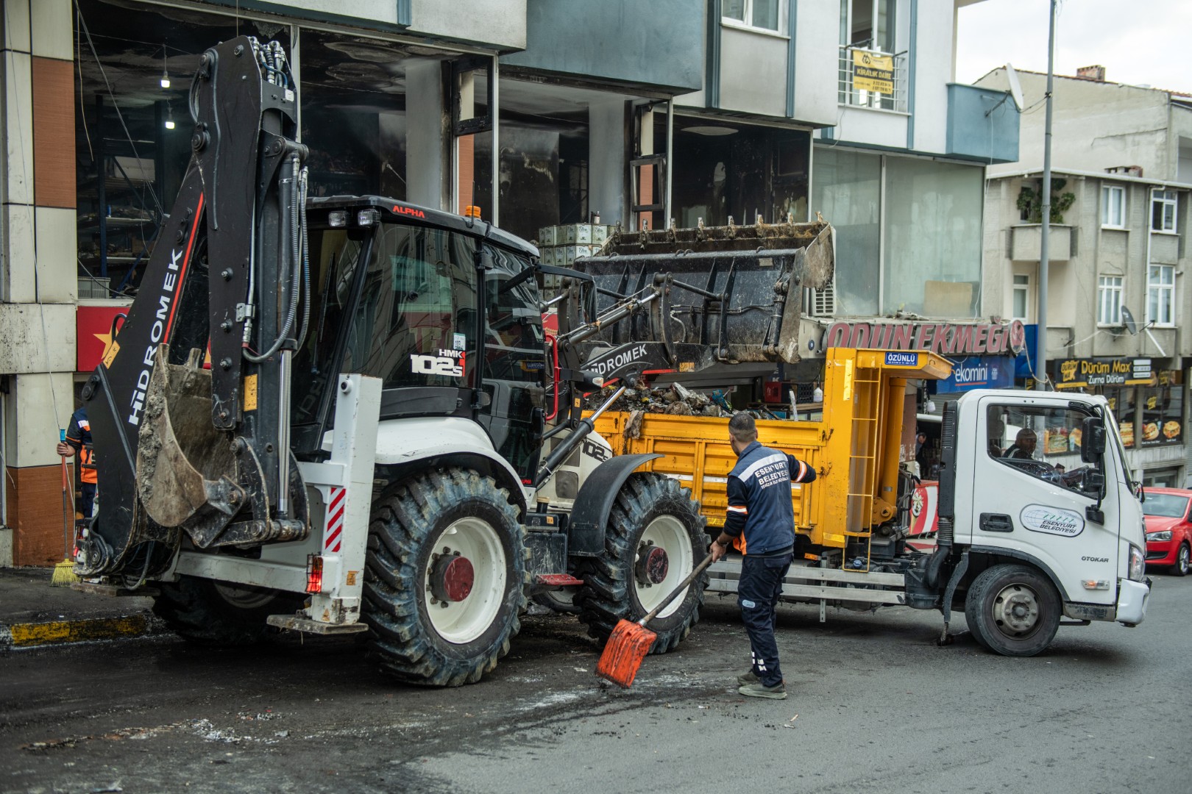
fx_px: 1258
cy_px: 397
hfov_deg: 50.7
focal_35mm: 38
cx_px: 596
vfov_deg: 35.1
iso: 200
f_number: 3.5
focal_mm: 38
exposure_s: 1/250
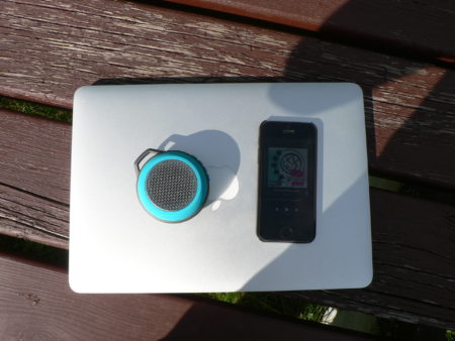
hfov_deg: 51.3
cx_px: 228
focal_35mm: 36
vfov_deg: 39.7
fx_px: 473
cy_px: 170
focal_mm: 6
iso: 80
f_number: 5.6
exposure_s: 1/400
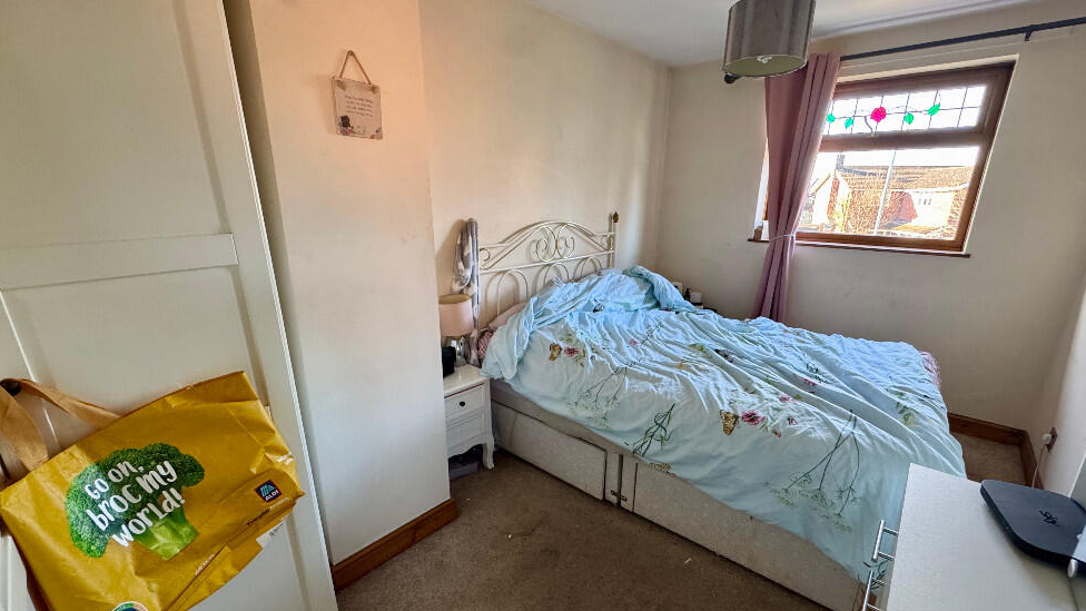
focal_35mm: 16
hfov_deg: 99.3
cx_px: 559
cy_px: 338
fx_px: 461
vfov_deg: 66.9
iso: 320
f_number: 2.2
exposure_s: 1/98
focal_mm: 2.22
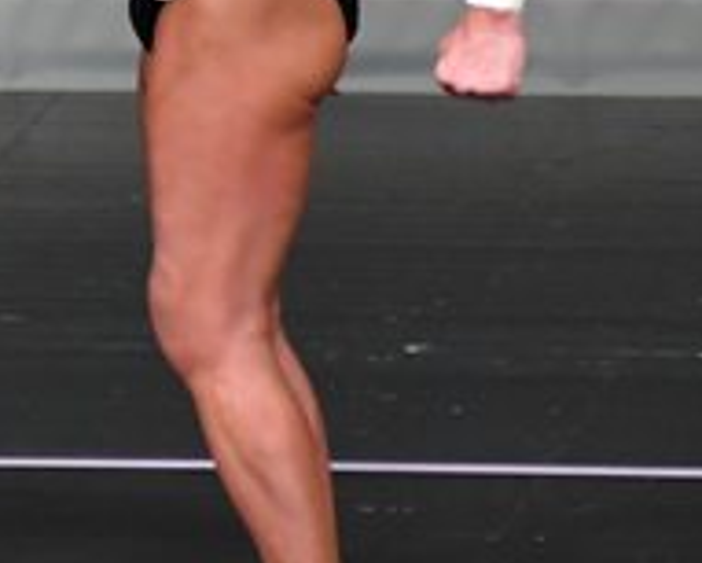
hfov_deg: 1.5
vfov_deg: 1.2
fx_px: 27252
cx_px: -560
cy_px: -74
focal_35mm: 1311
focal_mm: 230
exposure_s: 1/400
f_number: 5.6
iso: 4000
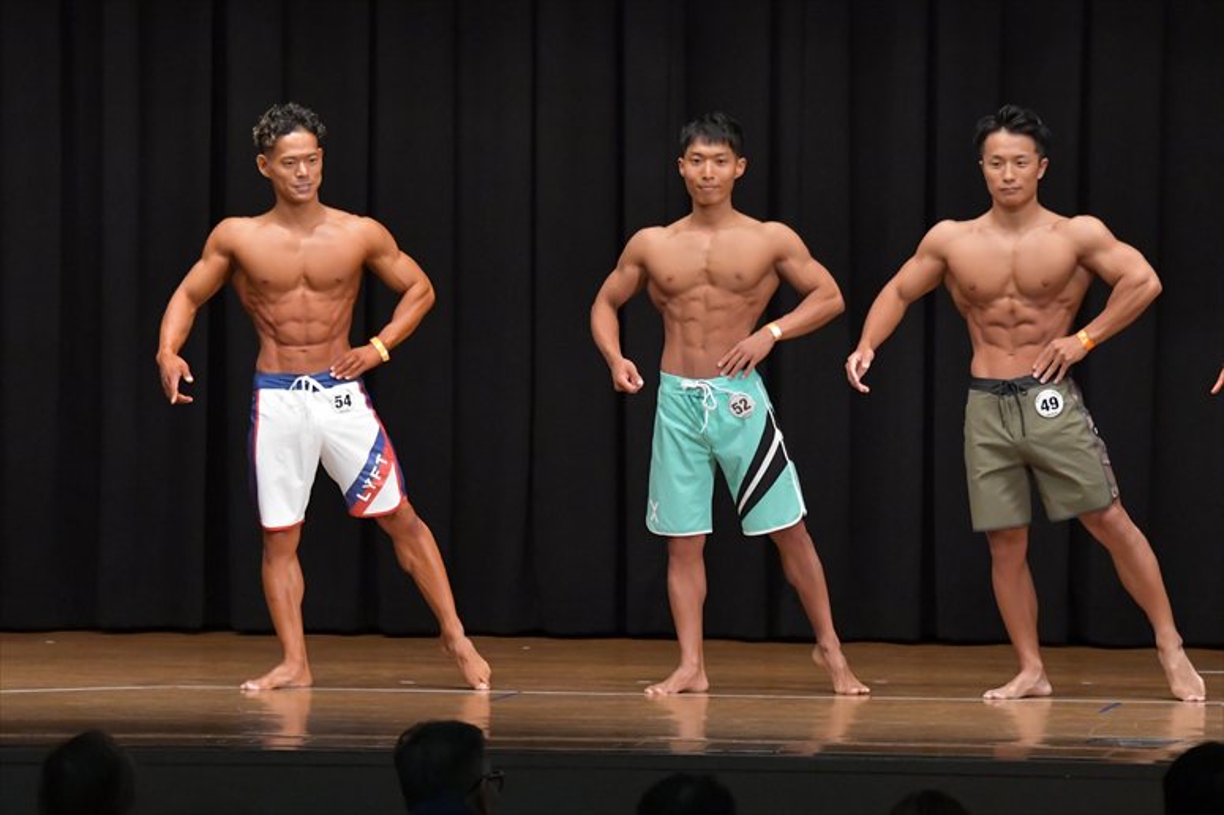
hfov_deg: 10.2
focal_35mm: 202
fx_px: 6865
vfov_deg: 6.8
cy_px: 408
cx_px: 612
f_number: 5.6
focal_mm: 135
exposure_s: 1/400
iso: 6400
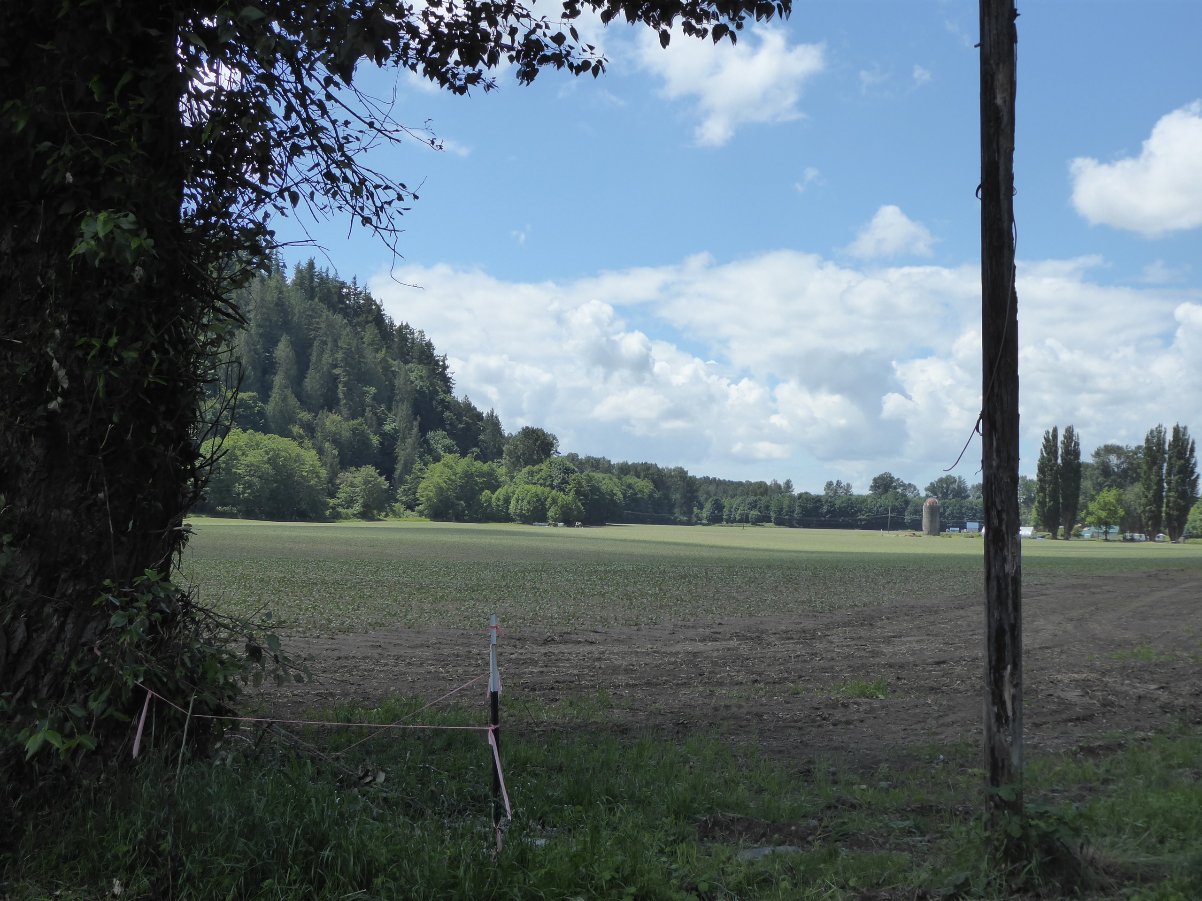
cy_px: 450
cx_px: 601
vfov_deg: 31.5
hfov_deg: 41.2
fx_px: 1597
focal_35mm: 46
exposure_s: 1/1000
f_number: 3.9
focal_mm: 7.8
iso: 160
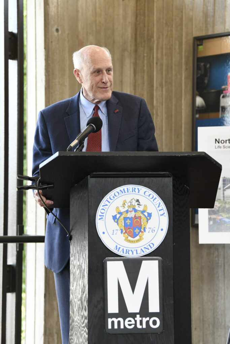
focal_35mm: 120
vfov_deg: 17.1
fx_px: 1150
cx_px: 115
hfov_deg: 11.4
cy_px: 172
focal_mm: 120
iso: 1600
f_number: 4.5
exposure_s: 1/200
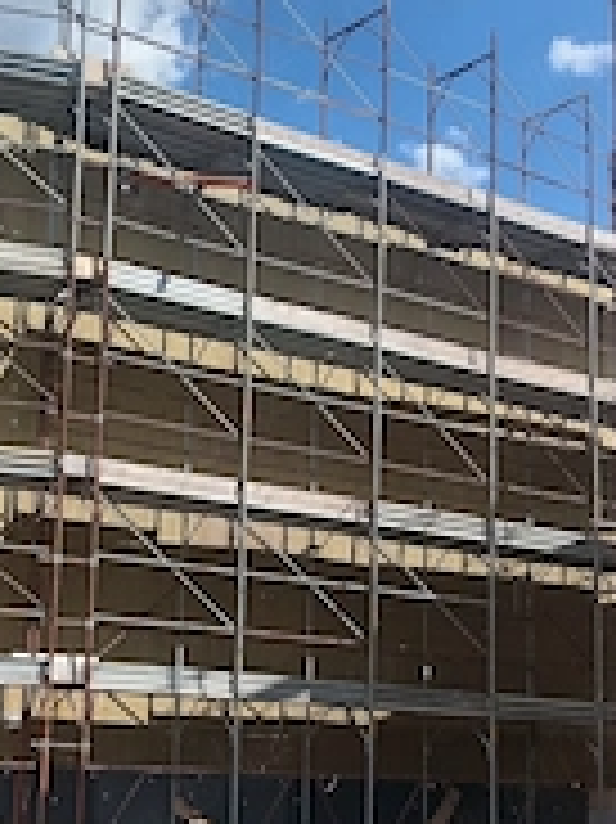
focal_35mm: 59
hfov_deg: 24.3
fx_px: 1402
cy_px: 486
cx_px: 94
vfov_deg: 32.6
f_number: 1.8
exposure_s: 1/557
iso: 100
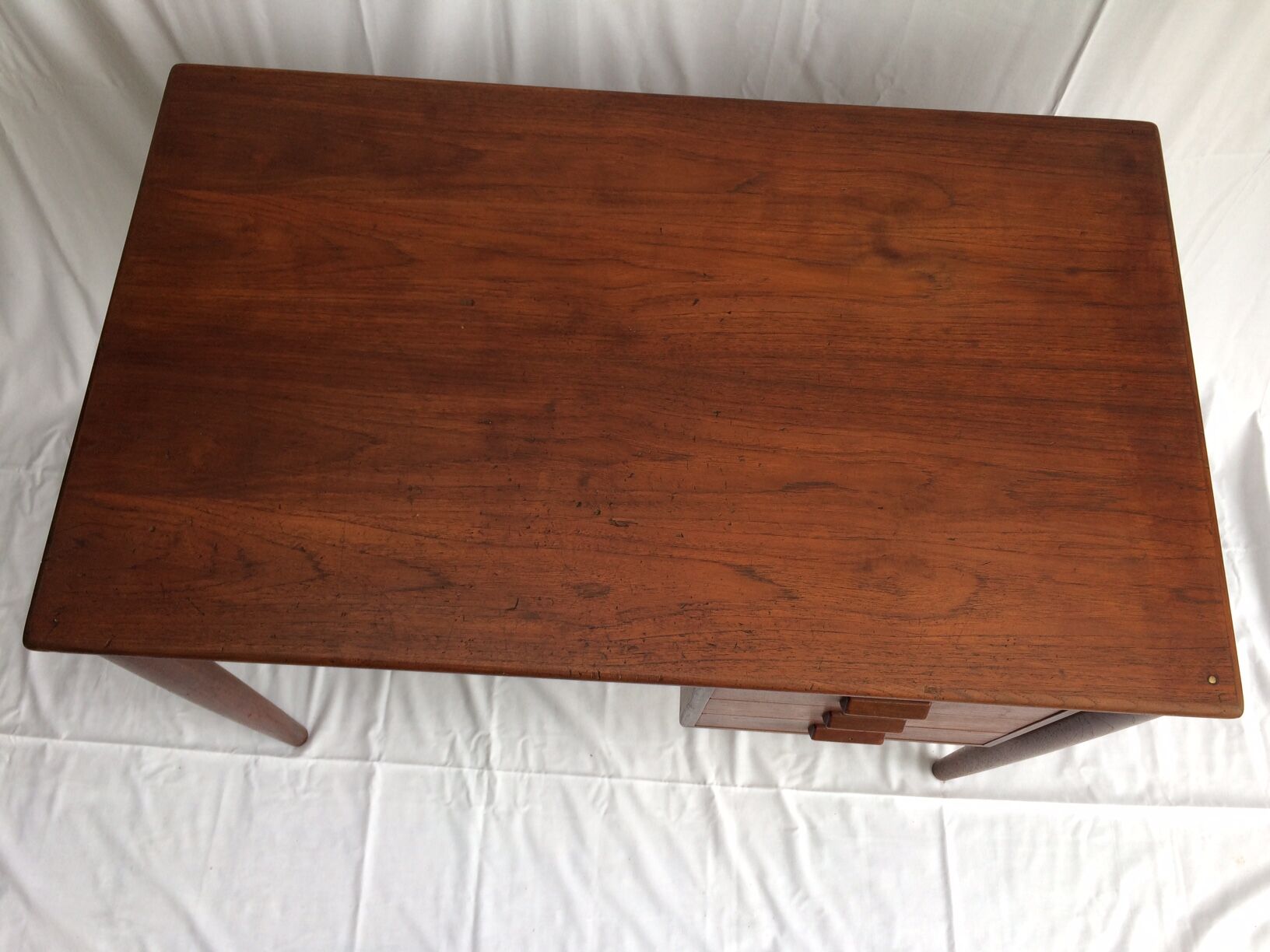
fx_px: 1064
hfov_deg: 61.7
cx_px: 635
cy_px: 476
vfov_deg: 48.2
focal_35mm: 29
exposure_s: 1/100
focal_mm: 4.15
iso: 32
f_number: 2.2
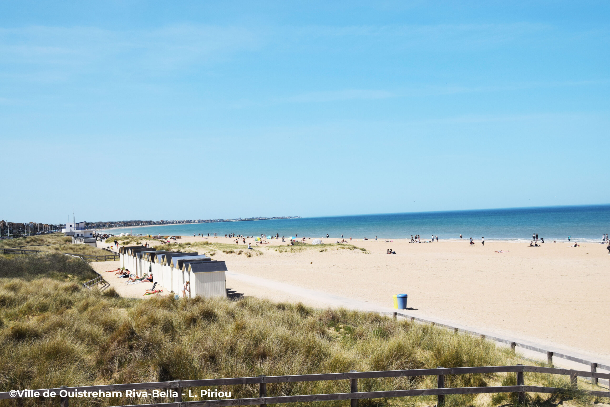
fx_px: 813
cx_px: 305
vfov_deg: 28.1
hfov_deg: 41.1
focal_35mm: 48
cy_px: 204
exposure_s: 1/500
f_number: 11
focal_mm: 32
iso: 200
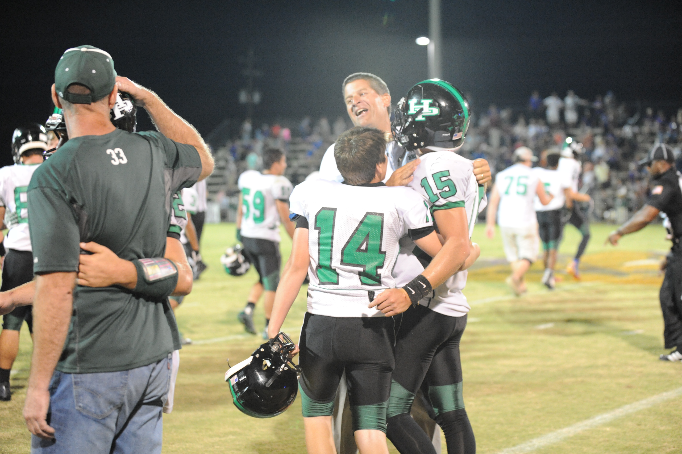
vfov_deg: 19.4
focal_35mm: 70
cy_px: 227
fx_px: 1325
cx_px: 341
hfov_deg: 28.9
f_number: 2.8
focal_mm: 70
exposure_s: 1/250
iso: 4000
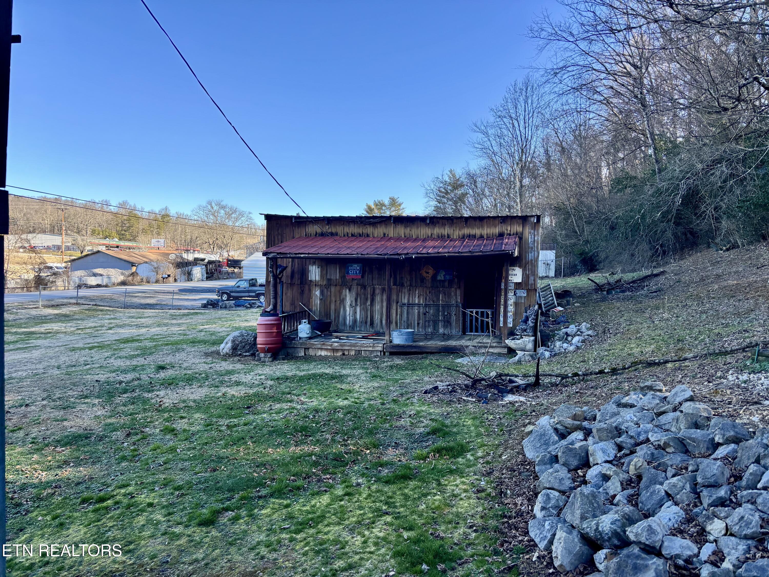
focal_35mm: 26
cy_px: 288
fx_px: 578
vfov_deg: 53.1
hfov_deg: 67.3
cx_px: 384
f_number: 1.6
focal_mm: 5.96
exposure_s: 1/1068
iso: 50
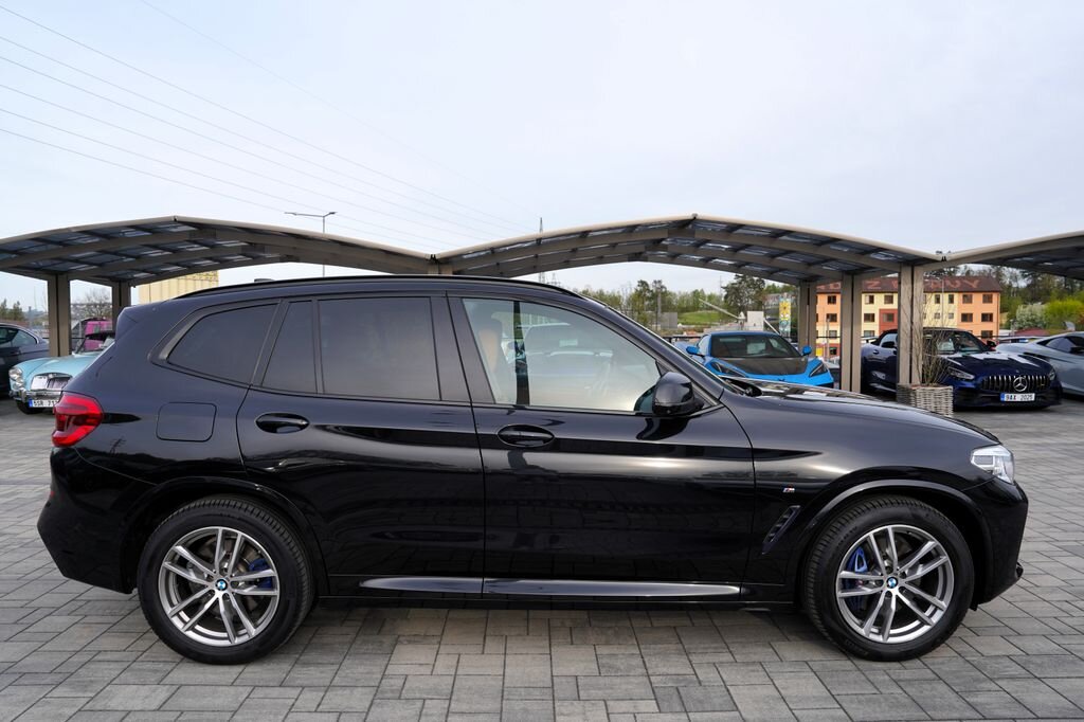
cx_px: 542
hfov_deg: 73.8
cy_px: 361
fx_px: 722
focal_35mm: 24
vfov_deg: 53.1
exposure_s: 1/160
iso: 100
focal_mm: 24
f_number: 6.3
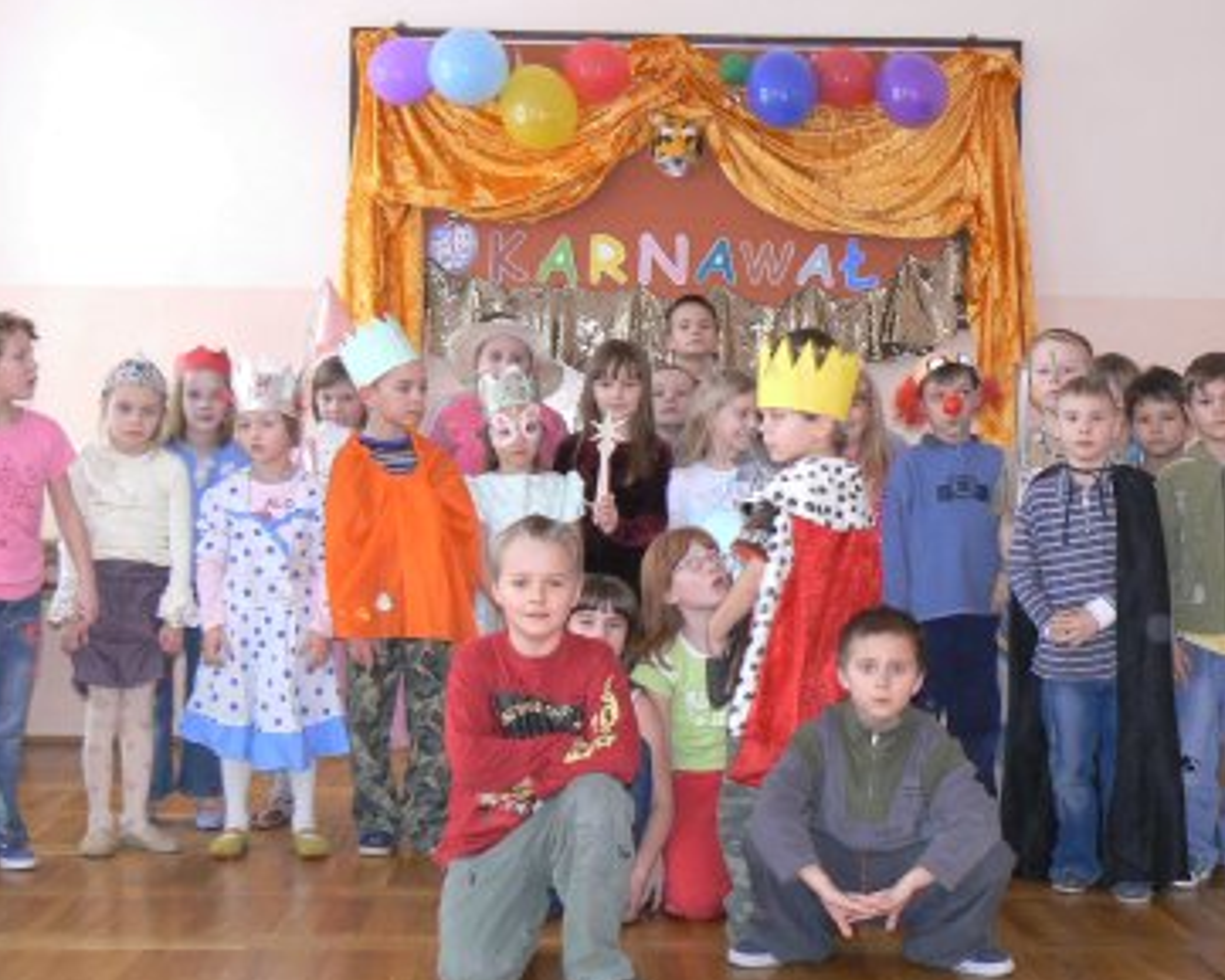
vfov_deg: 26.2
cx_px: 718
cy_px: 512
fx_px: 2103
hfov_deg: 32.4
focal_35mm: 58
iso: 250
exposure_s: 1/30
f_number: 2.8
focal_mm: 7.7
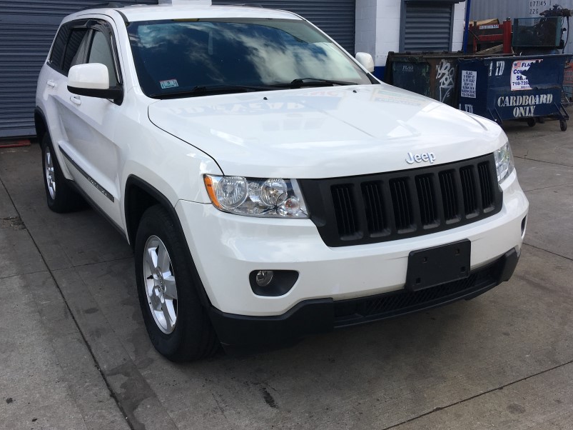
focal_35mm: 37
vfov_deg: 38.5
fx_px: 612
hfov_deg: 50.1
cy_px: 171
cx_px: 270
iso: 25
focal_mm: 4.15
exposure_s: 1/625
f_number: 2.2
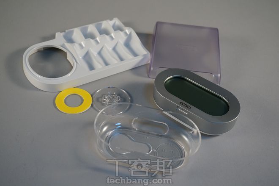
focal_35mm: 45
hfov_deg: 43.6
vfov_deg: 29.8
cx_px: 140
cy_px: 93
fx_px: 348
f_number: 5
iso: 640
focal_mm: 30
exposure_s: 1/160
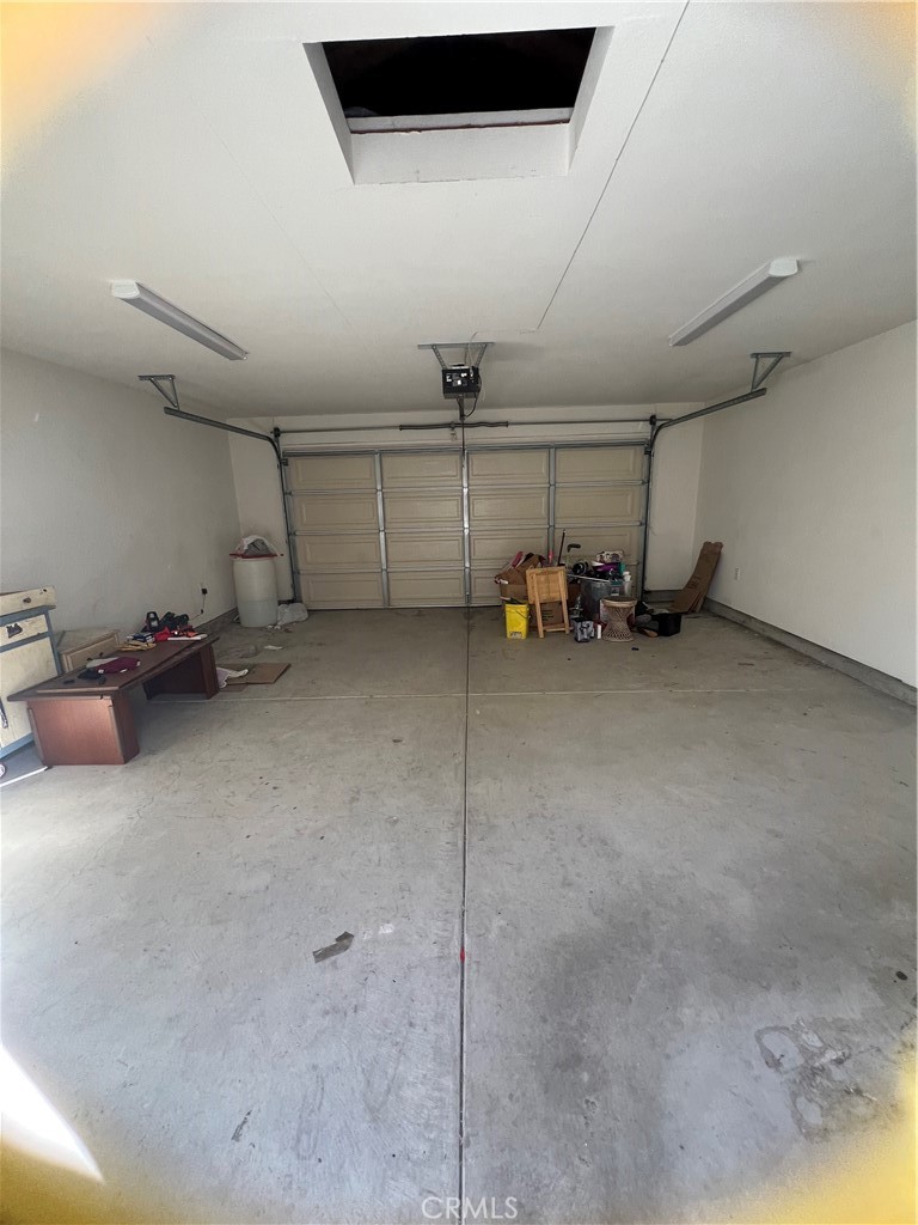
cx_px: 459
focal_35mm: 13
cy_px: 612
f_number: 1.8
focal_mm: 1.57
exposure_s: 1/99
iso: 125
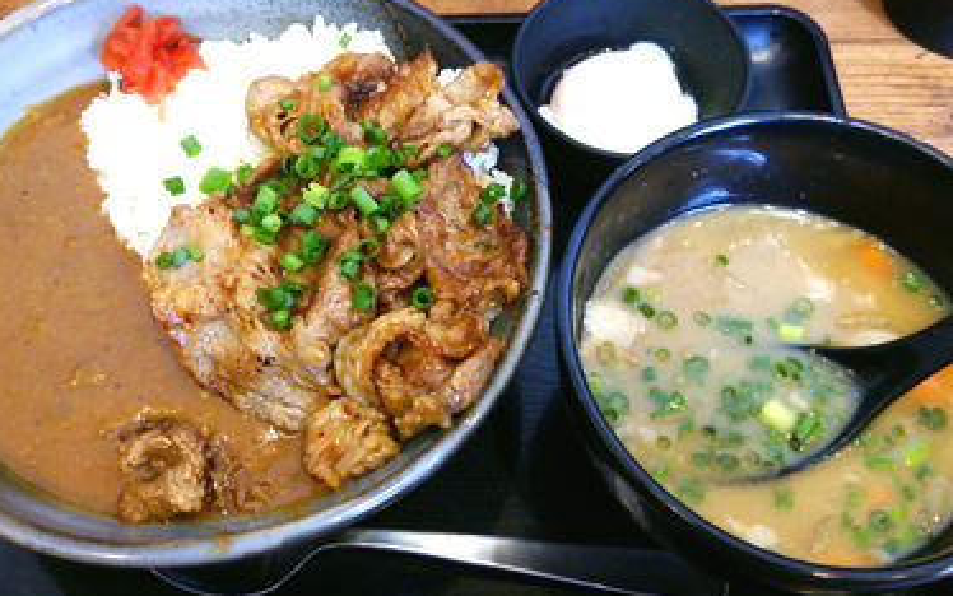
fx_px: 883
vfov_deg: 37.2
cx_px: 464
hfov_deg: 56.7
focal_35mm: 34
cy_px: 242
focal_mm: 4.06
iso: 160
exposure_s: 1/36
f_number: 1.94
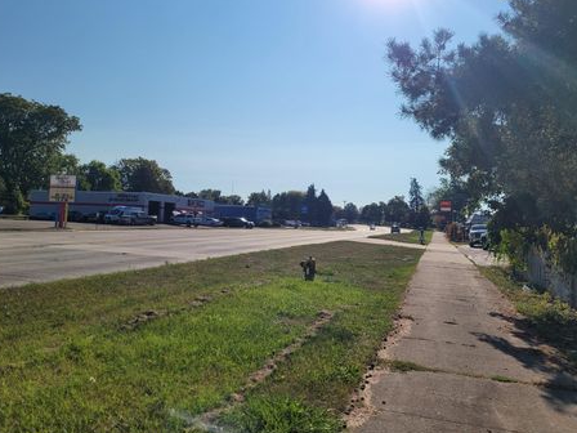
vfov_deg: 48.2
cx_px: 304
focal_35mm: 29
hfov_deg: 61.6
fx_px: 483
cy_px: 195
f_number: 1.8
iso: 40
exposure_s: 1/6371
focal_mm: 5.4
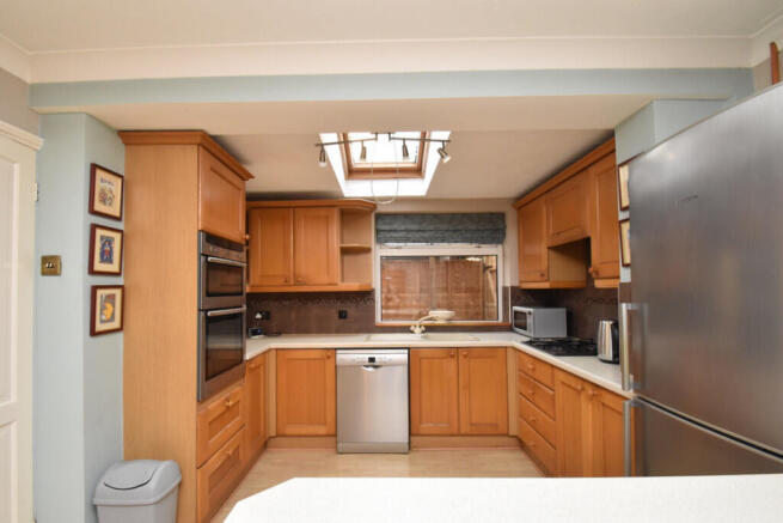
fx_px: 326
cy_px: 262
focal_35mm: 15
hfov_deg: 100.4
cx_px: 392
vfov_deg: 77.4
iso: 1600
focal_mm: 10
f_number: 10
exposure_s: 1/60
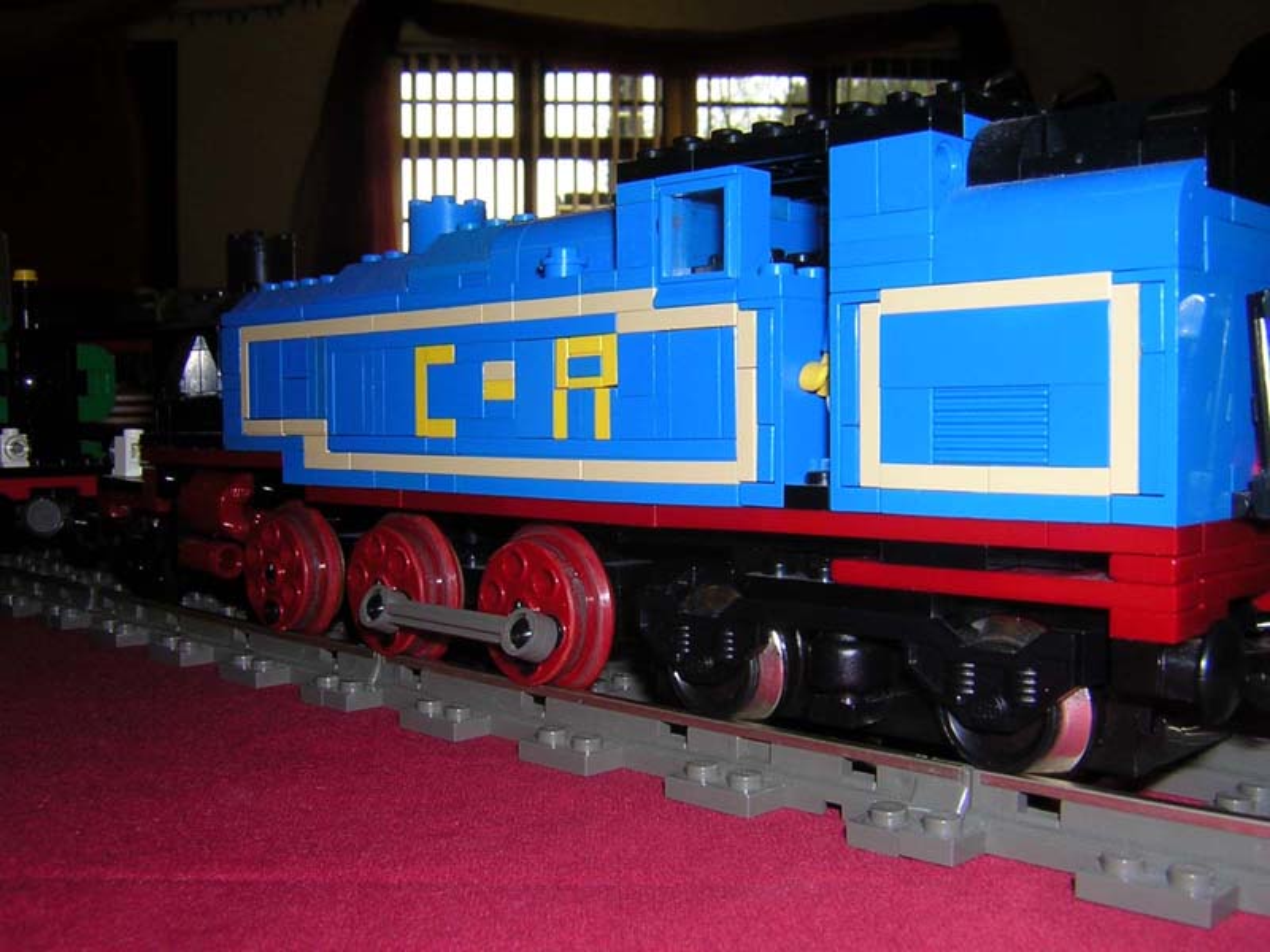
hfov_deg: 51.4
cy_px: 476
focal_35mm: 36
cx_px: 635
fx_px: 1321
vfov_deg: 39.7
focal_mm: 4.7
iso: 100
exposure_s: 1/60.1
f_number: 5.2
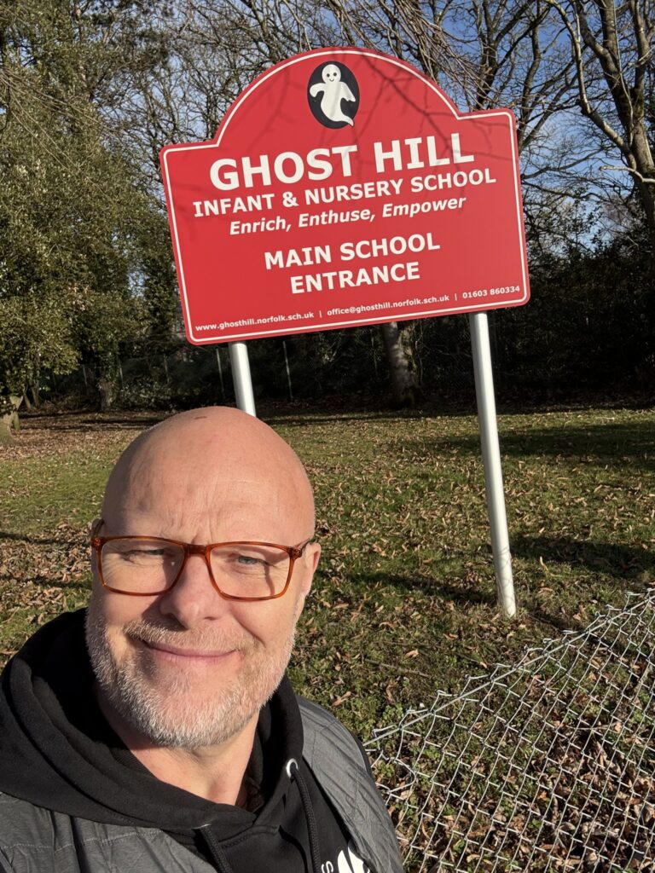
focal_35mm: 30
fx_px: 757
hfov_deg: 46.8
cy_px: 436
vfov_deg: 60.0
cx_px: 328
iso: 25
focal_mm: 2.69
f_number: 1.9
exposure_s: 1/1684
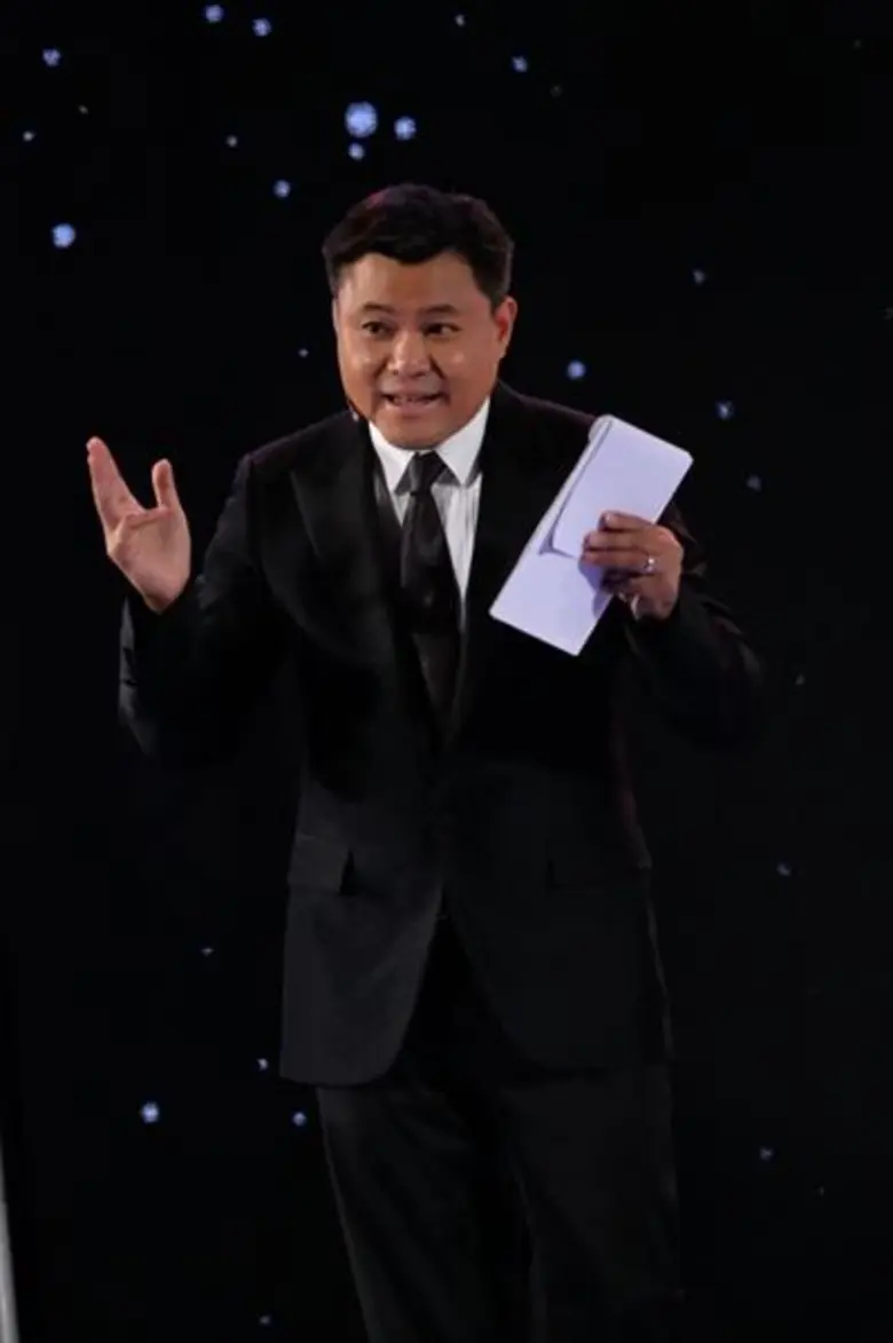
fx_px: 12859
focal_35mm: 345
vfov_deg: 6.0
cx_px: 446
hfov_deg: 4.0
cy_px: 672
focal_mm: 230
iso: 12800
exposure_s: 1/500
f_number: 6.7
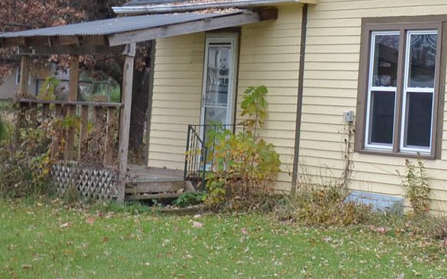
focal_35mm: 98
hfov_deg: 19.3
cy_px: 19
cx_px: 605
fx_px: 1194
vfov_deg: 13.2
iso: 320
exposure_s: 1/60
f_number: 4.5
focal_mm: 22
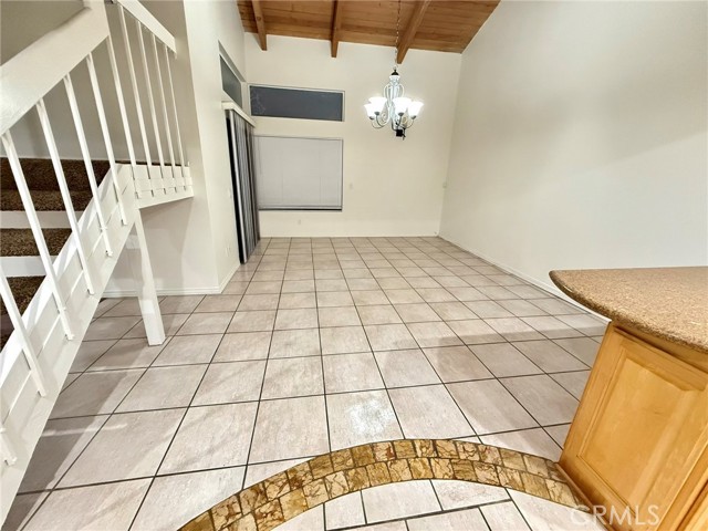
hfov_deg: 102.1
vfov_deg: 85.7
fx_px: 286
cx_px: 354
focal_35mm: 14
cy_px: 266
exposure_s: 1/60
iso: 800
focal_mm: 2.22
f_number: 2.2
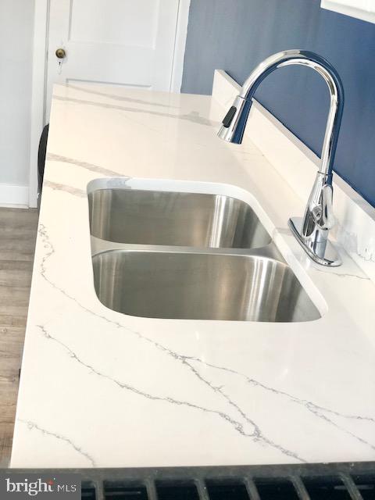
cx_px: 188
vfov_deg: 36.8
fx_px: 751
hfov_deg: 28.0
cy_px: 250
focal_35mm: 52
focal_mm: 6
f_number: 2.4
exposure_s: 1/60
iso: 80
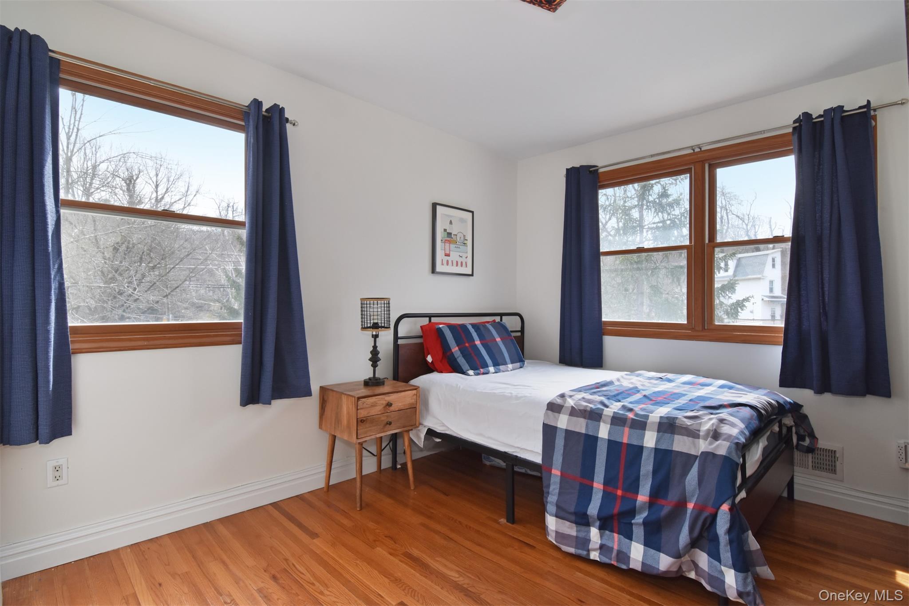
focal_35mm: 16
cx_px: 454
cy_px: 303
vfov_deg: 72.0
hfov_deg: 95.0
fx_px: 417
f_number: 11
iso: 640
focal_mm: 11
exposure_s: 1/125
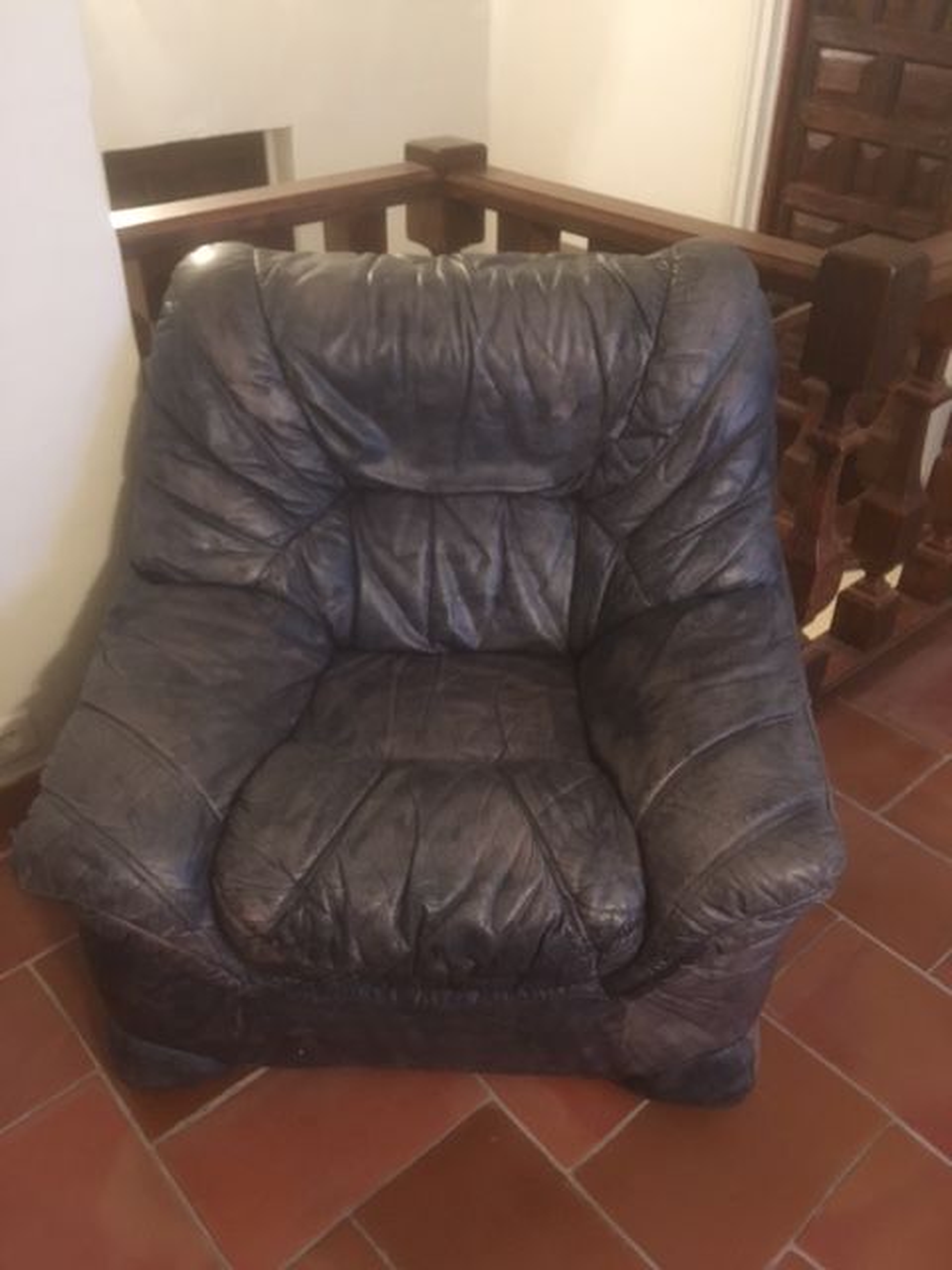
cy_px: 635
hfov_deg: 48.2
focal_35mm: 29
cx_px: 476
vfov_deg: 61.7
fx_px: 1063
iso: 400
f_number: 2.2
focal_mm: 4.15
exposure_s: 1/17
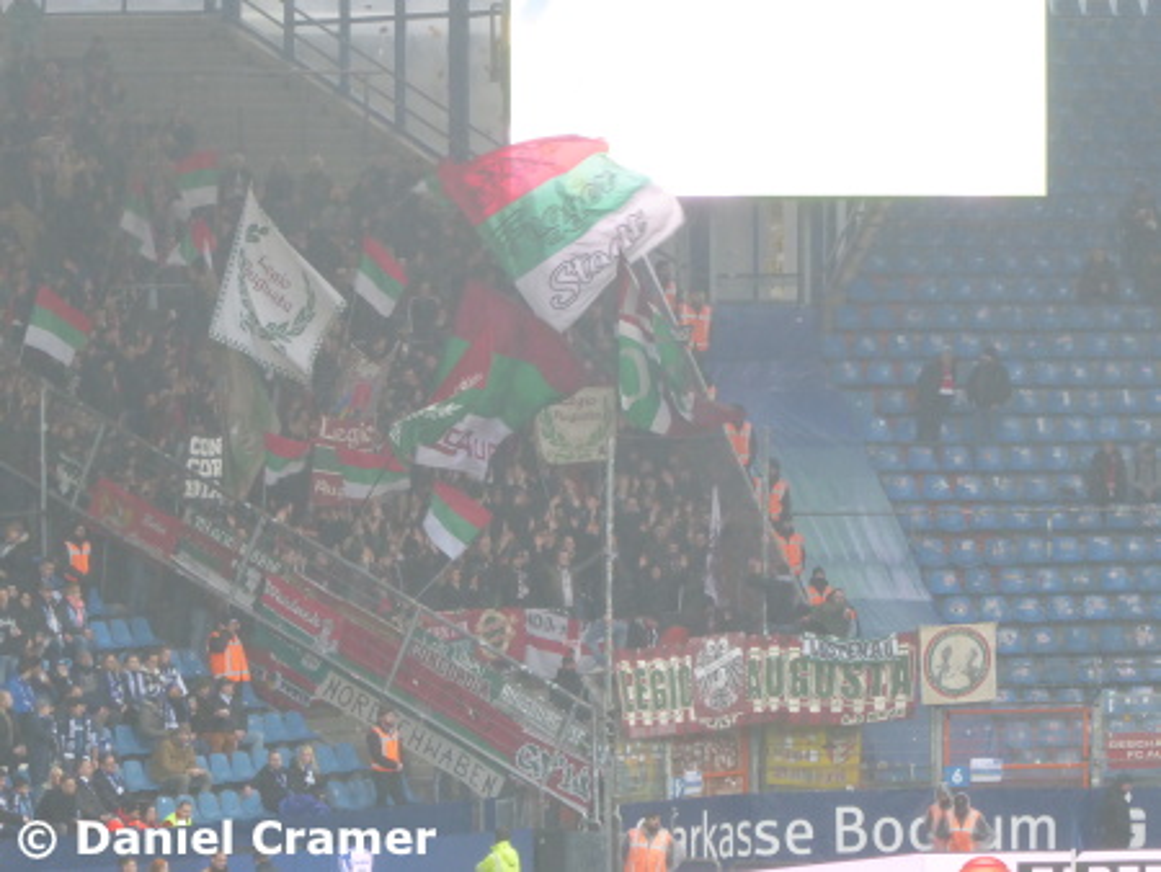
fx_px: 12517
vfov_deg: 4.0
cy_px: 436
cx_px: 580
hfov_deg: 5.3
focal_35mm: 373
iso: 400
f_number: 6
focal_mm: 66.8
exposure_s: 1/60
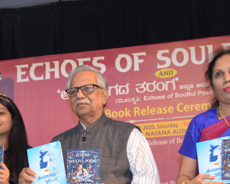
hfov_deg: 22.5
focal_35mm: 84
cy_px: 156
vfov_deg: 18.1
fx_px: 572
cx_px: 59
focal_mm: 26
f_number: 4.2
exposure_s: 1/60
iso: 560
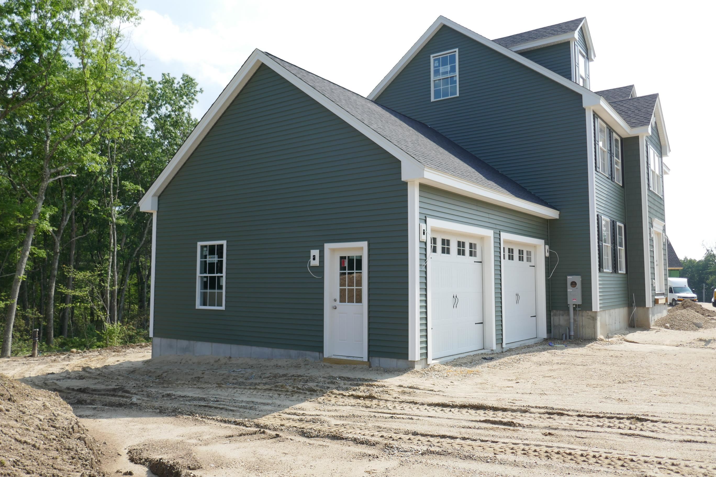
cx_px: 358
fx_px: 577
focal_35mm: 29
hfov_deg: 63.7
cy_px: 238
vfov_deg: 45.0
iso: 125
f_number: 3.1
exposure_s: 1/1000
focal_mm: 10.5
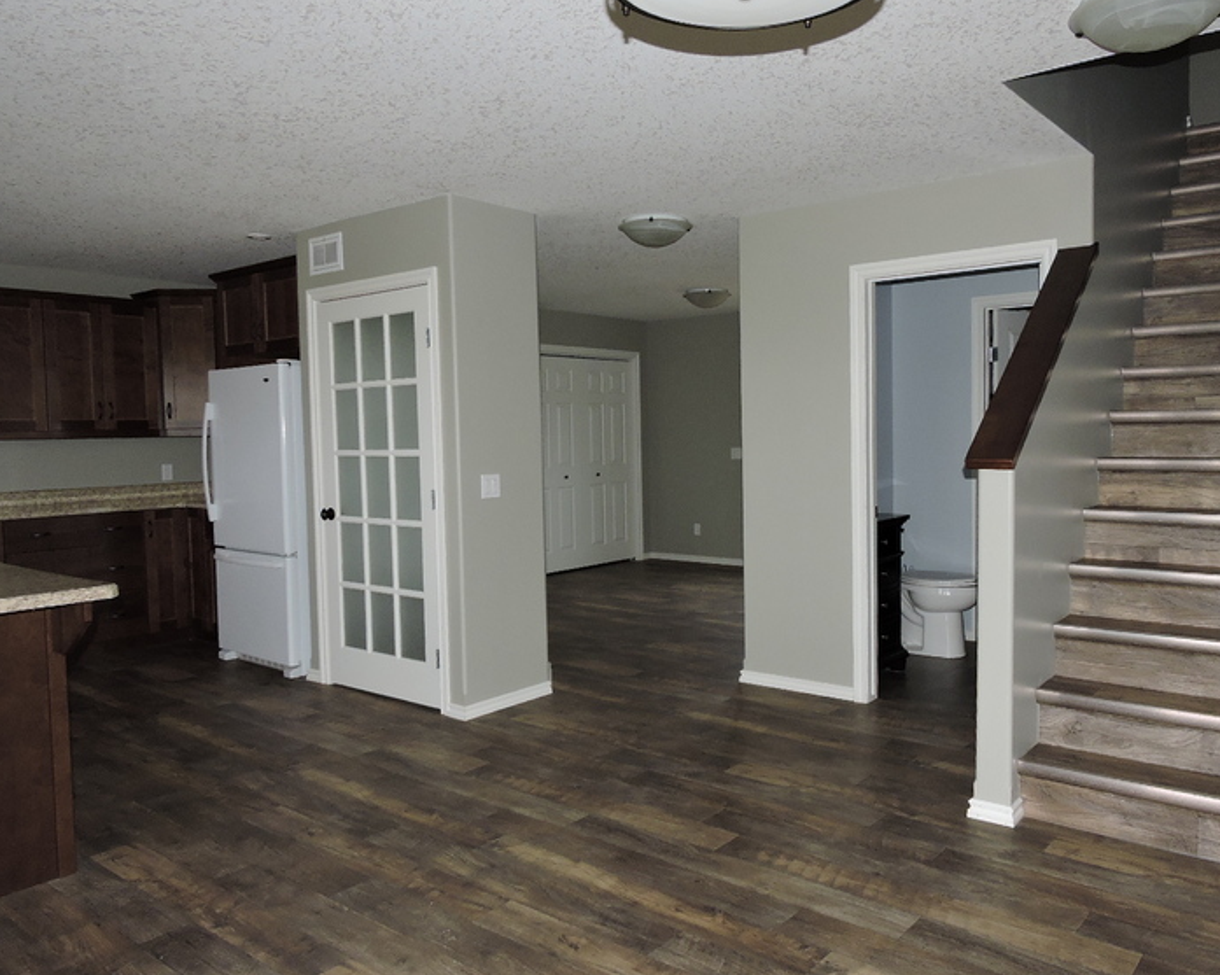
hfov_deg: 66.0
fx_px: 938
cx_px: 652
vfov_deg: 54.9
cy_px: 476
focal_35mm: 26
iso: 200
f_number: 3.3
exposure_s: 1/30
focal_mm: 4.3
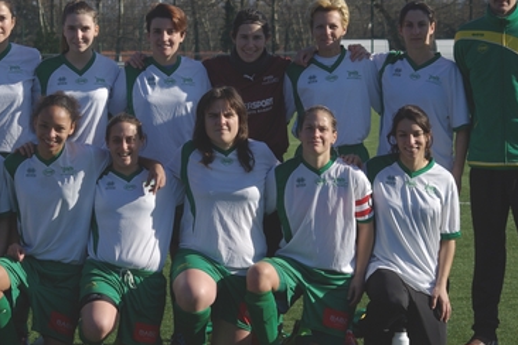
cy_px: 164
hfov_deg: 11.9
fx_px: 2475
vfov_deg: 8.0
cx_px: 144
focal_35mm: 172
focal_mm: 70
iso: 100
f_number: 8
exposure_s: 1/350
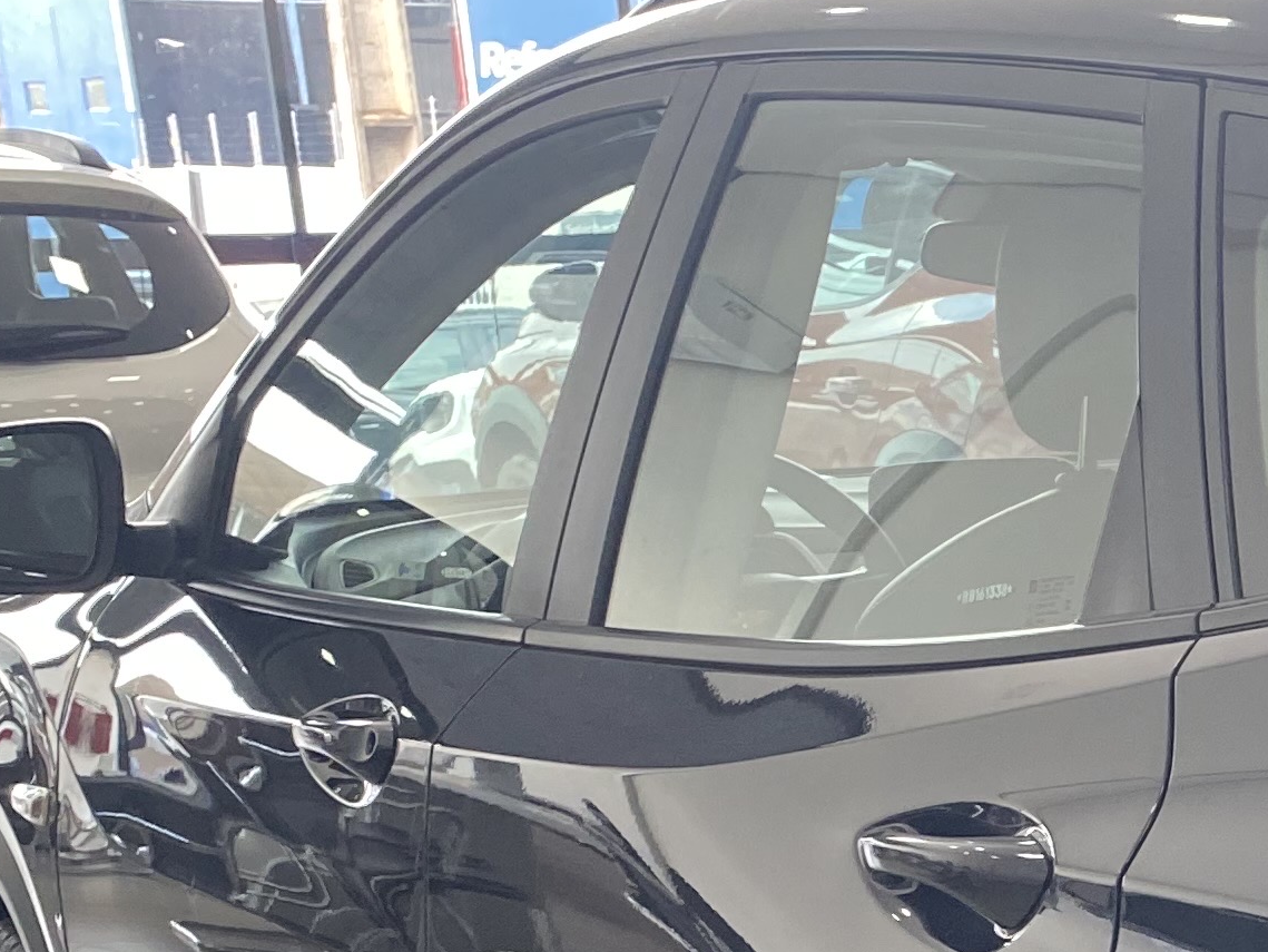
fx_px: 3371
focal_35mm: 92
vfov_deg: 15.4
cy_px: 1206
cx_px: 1858
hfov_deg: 18.9
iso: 125
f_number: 1.8
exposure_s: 1/78
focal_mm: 4.25
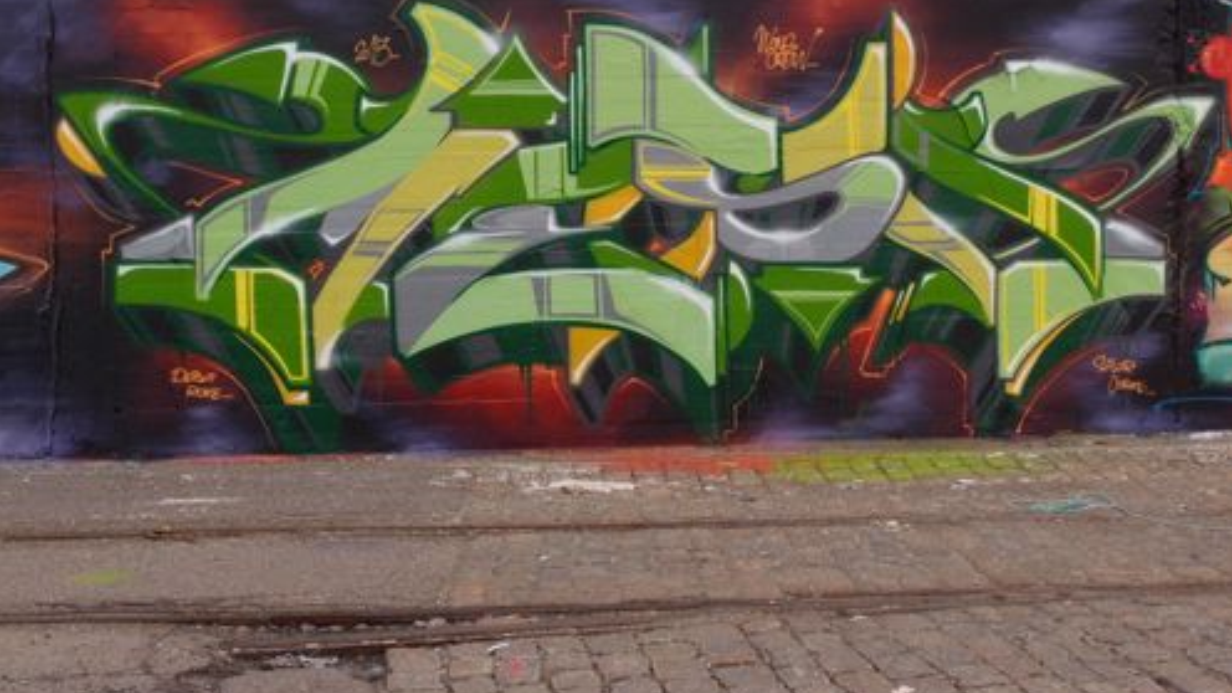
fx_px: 1470
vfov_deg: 26.5
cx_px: 616
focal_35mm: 45
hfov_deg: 45.5
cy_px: 279
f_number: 2.8
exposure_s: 1/160
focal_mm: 8.99
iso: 100
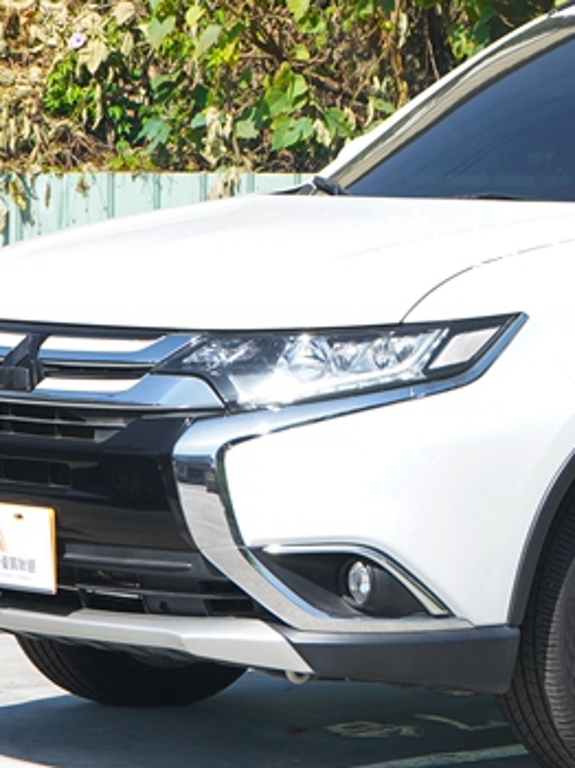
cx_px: 715
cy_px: 249
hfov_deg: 8.7
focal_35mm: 169
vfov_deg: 11.7
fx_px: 3748
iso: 100
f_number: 8
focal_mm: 60
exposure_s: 1/160
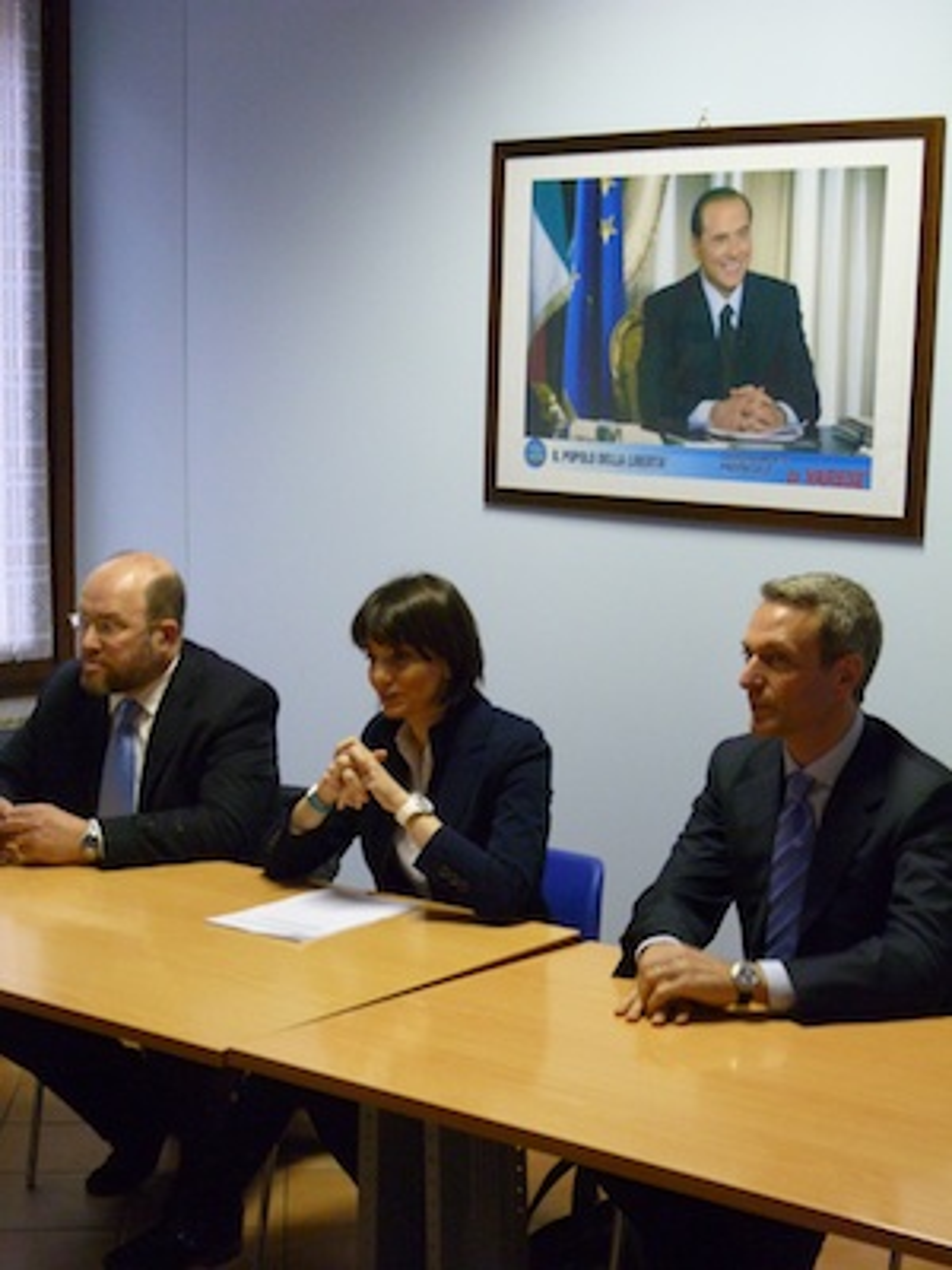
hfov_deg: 25.2
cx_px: 476
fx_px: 2127
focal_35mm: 58
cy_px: 635
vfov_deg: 33.2
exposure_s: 1/15
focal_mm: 10.4
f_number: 4.1
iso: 400
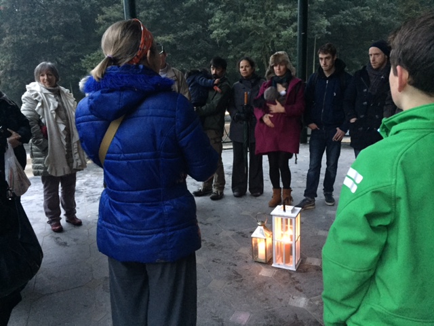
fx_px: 364
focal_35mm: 29
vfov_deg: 48.2
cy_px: 163
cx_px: 217
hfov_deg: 61.7
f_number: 2.2
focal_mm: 4.15
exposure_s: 1/15
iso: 500
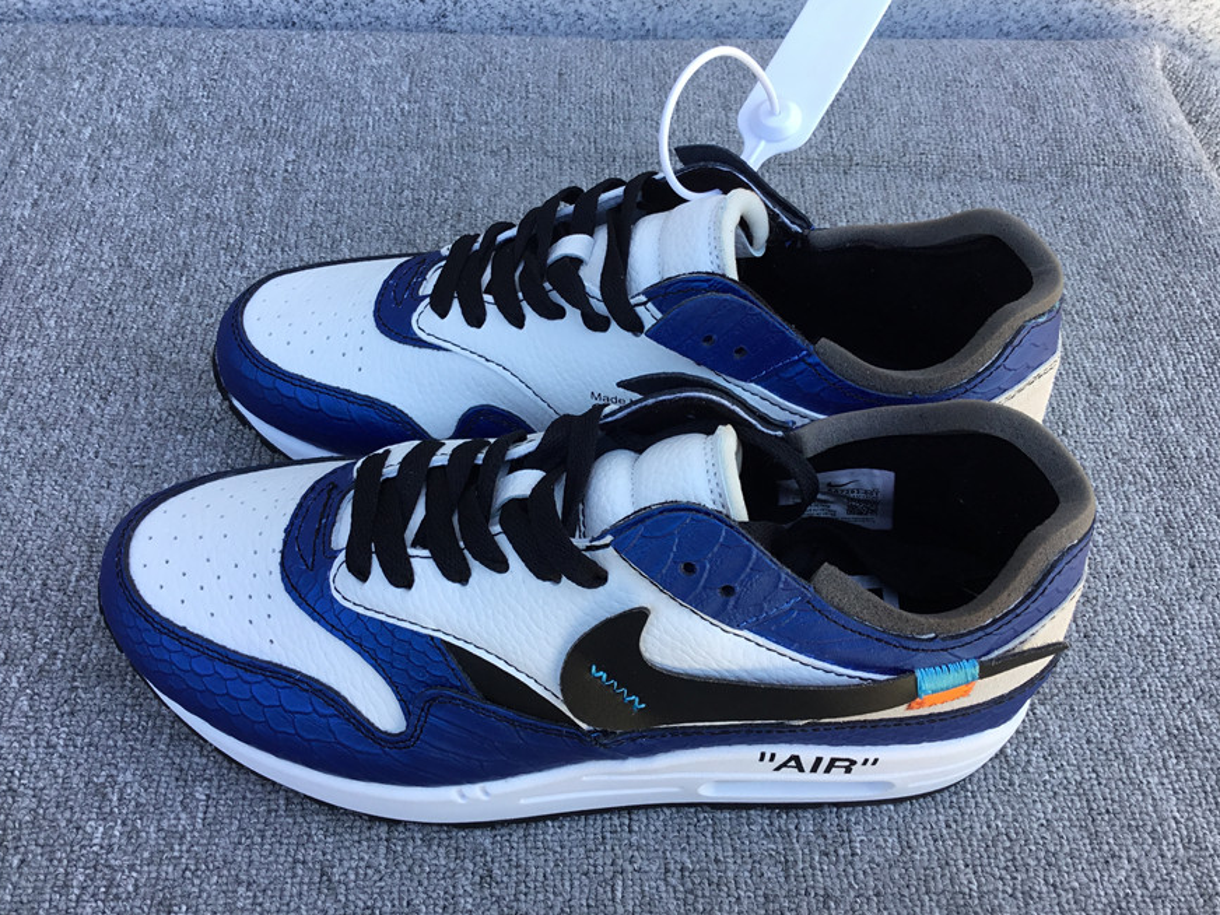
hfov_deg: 56.8
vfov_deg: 44.2
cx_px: 620
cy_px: 448
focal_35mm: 32
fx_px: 1128
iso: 25
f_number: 2.4
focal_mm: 3.3
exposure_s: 1/116
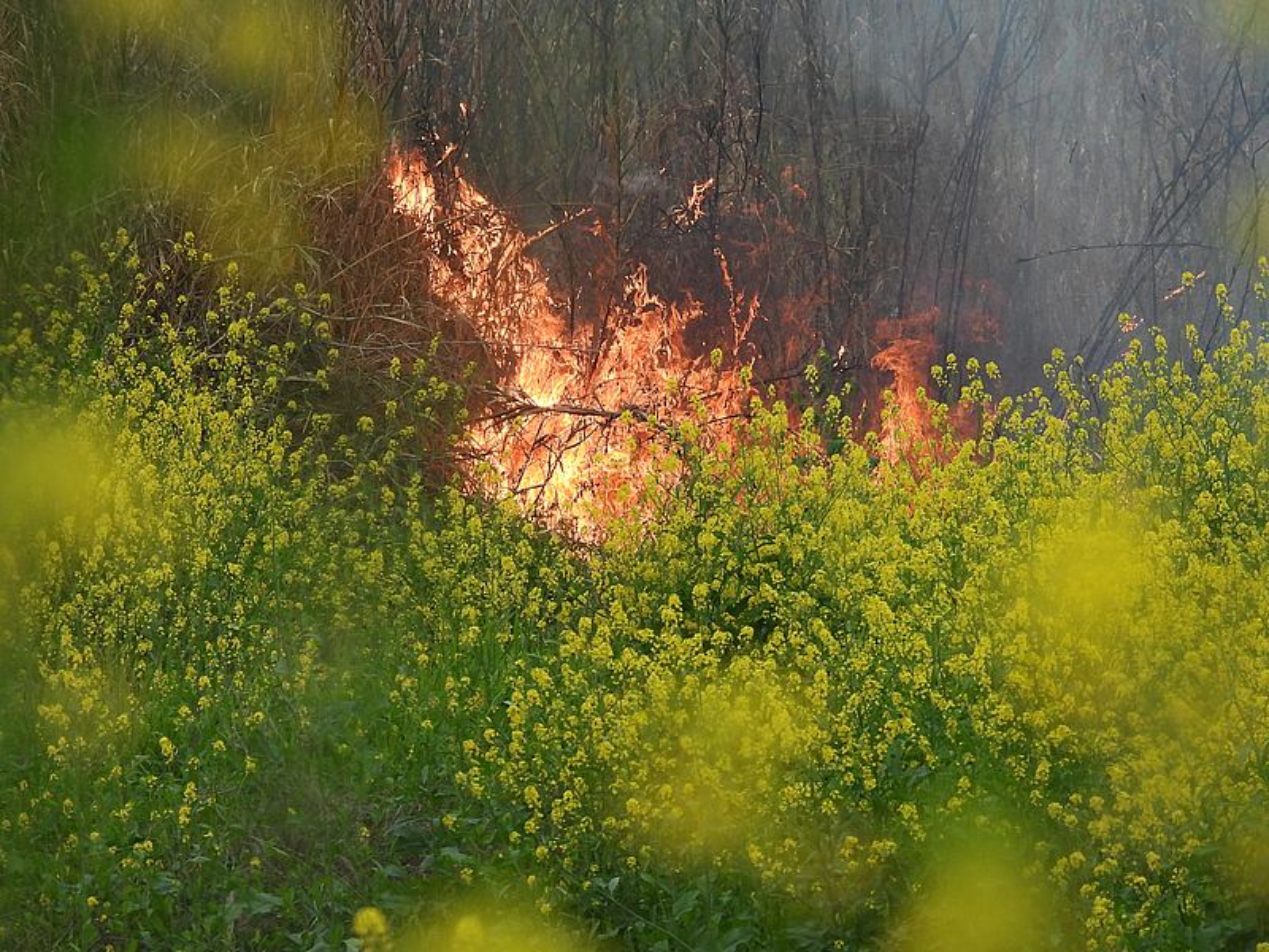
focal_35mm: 600
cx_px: 634
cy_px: 476
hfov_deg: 3.3
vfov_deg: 2.5
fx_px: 21996
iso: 320
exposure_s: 1/1000
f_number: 5
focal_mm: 107
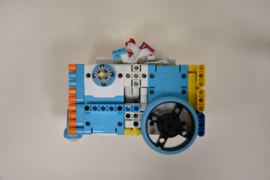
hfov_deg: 46.4
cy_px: 90
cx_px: 135
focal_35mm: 42
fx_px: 315
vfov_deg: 31.9
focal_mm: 28
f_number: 4
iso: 1250
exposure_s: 1/200
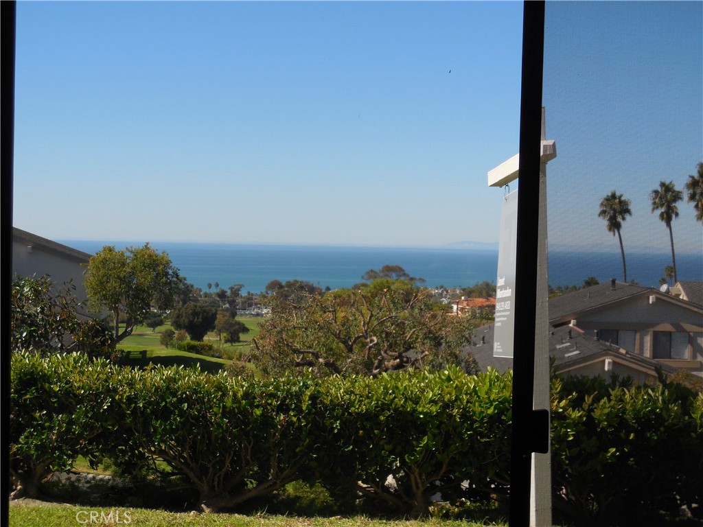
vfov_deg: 22.3
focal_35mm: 66
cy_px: 264
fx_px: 1340
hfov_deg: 29.4
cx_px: 352
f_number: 4.2
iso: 125
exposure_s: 1/640
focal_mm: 10.9
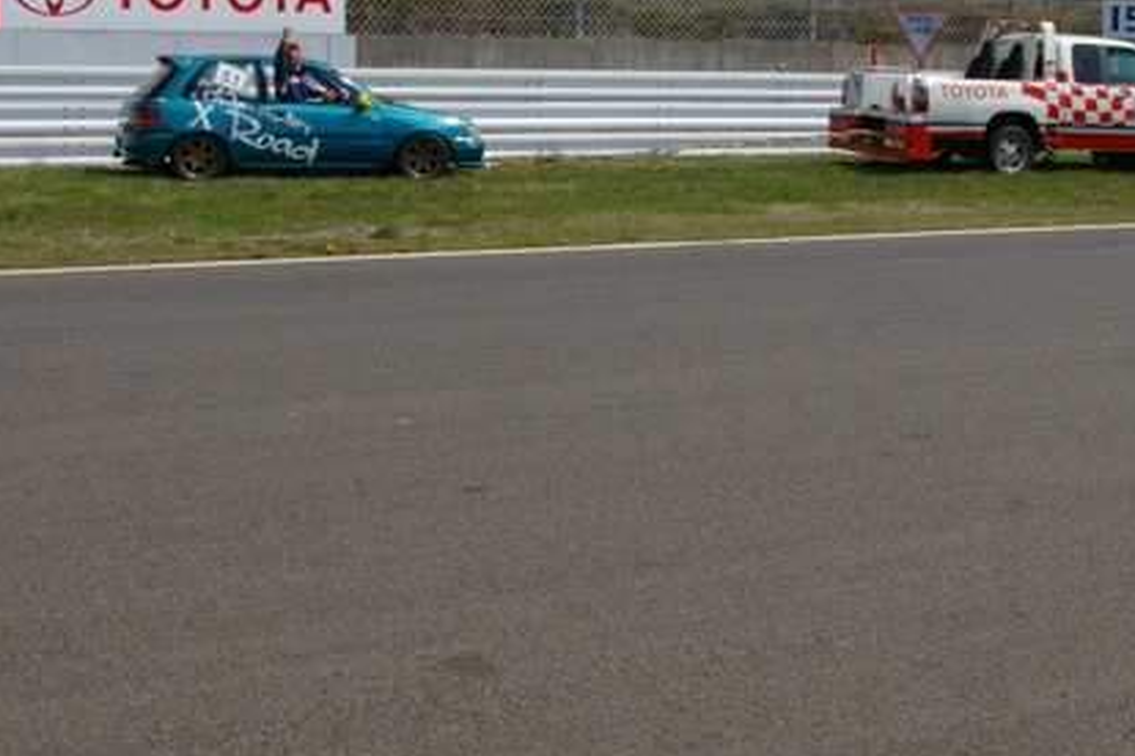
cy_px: 228
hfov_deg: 30.0
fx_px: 2111
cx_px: 679
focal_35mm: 67
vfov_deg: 20.2
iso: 200
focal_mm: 18
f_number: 8
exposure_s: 1/500
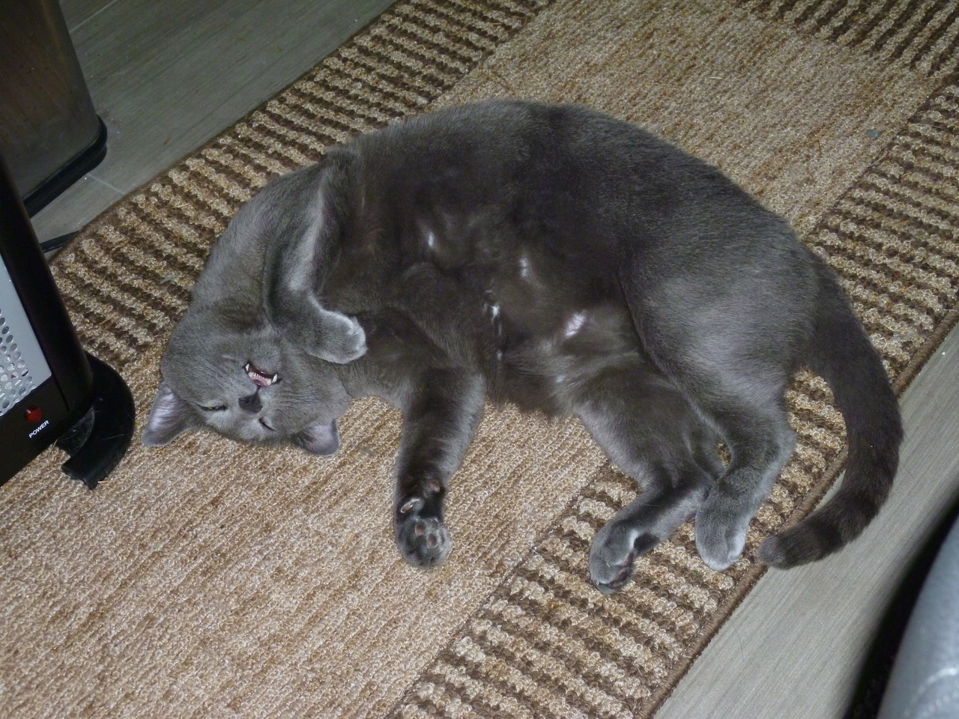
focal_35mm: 54
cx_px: 480
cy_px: 360
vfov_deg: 27.0
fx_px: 1496
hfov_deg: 35.5
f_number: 4.5
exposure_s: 1/30
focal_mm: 9.7
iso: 320
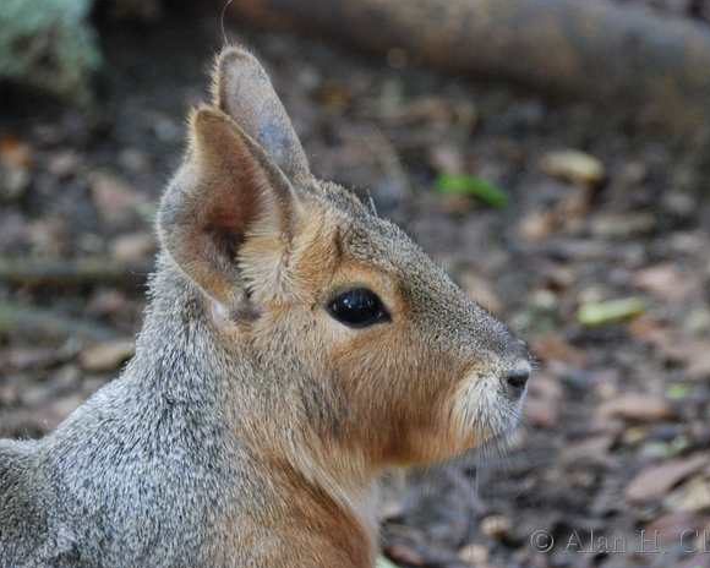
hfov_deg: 10.8
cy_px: 284
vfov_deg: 8.7
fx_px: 3752
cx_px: 388
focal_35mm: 179
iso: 1600
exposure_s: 1/13
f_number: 5.6
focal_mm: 105
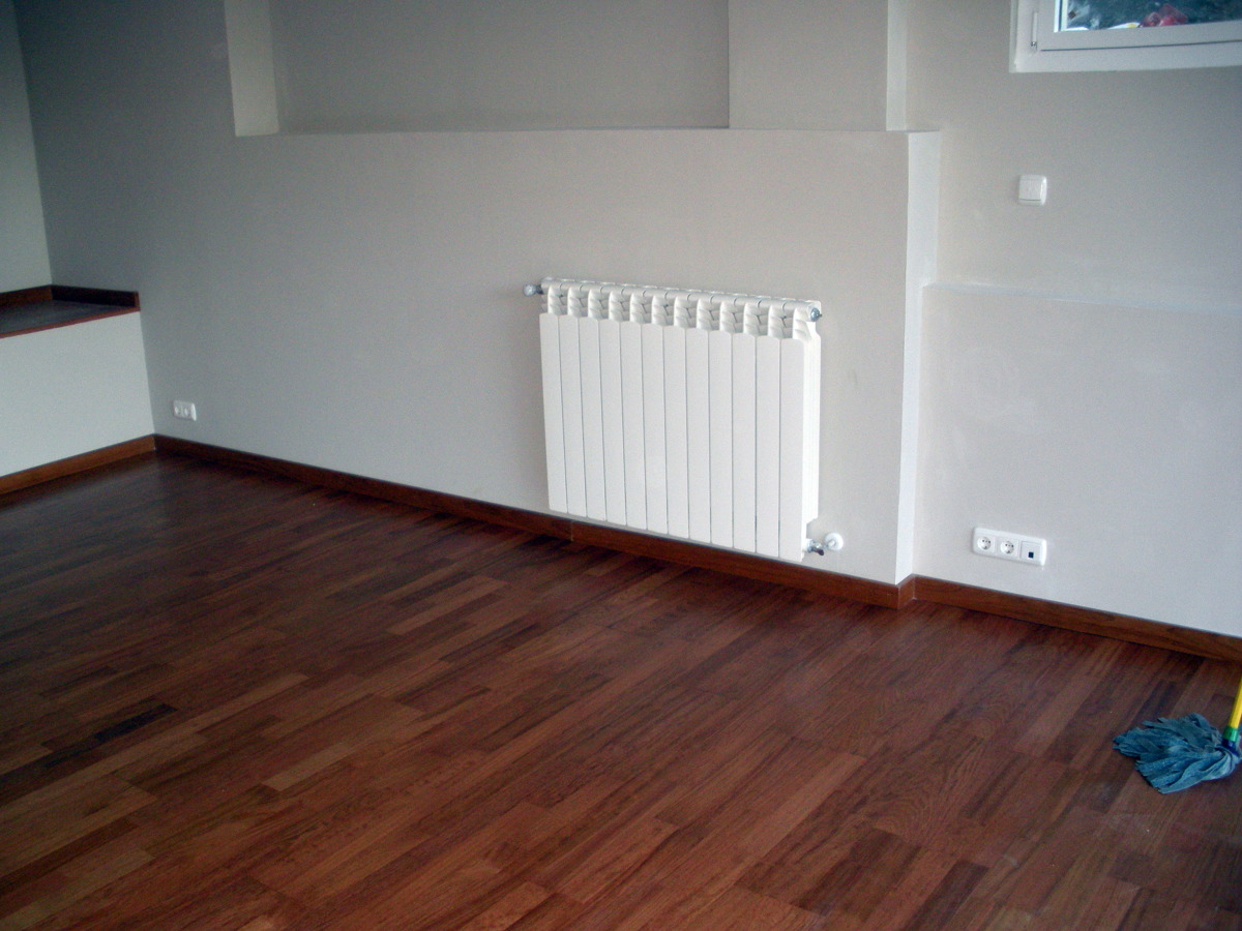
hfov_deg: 51.4
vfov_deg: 39.7
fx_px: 1292
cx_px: 621
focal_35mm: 36
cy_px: 466
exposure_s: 1/30
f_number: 3.5
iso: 261
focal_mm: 6.3
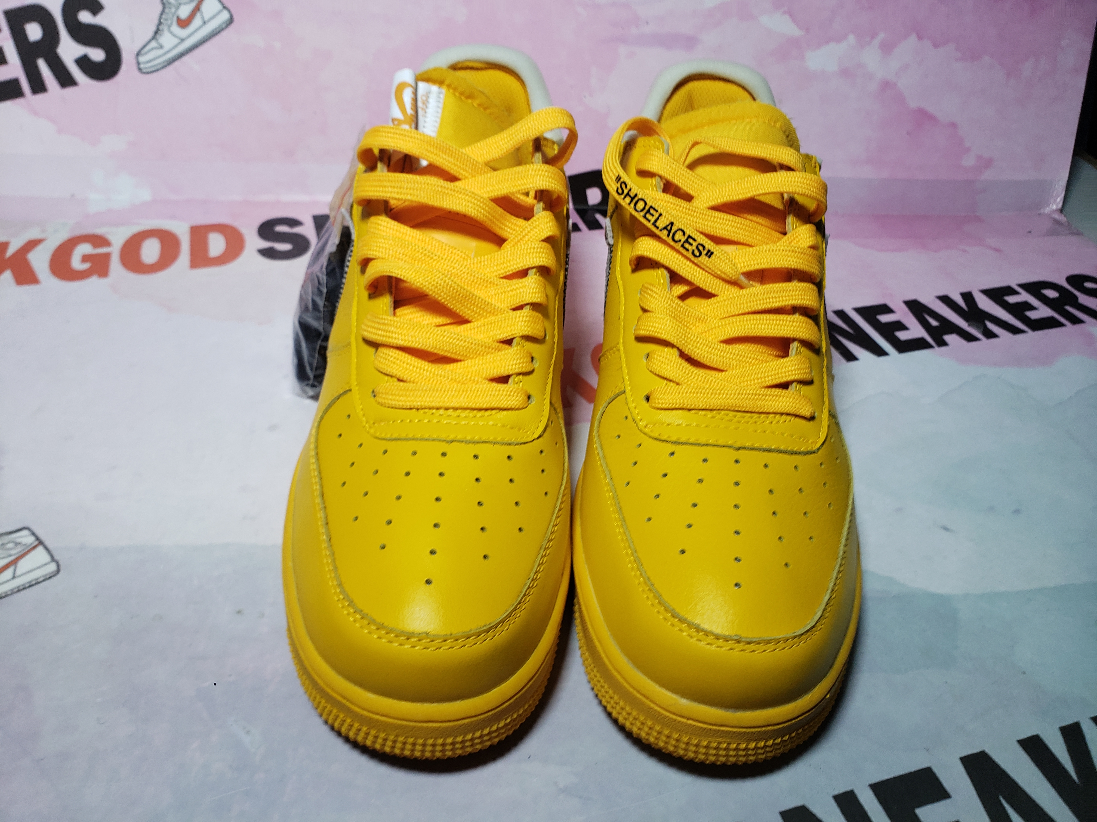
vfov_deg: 53.1
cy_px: 411
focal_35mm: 26
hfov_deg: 67.3
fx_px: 824
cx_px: 548
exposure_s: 1/229
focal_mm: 4.3
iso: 50
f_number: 2.4
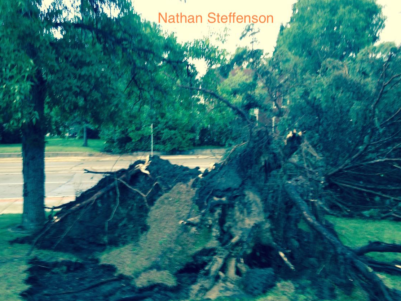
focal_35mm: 38
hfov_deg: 49.0
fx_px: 440
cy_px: 166
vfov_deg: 37.7
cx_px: 189
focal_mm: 4.12
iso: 50
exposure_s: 1/30
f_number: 2.4
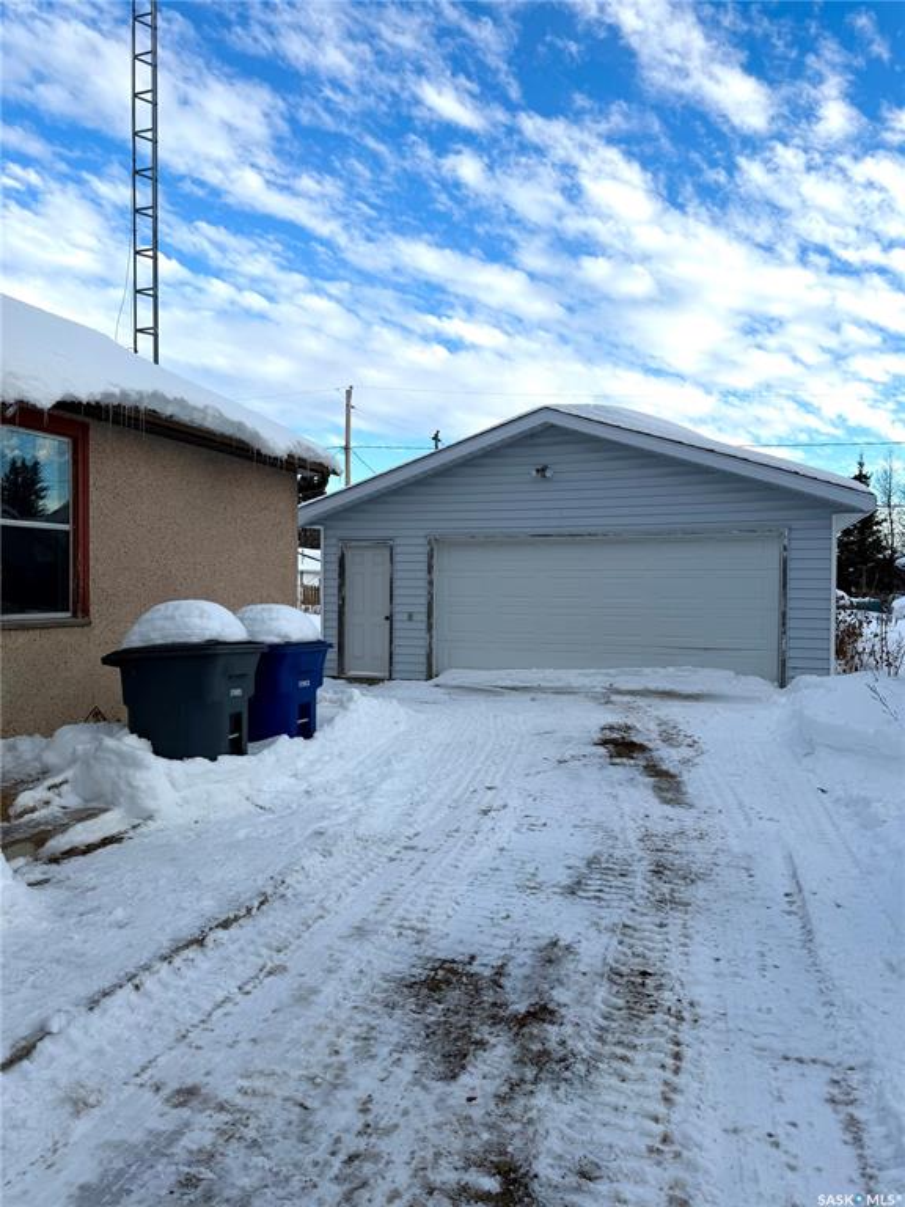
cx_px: 452
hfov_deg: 56.8
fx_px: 837
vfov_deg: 71.6
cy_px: 604
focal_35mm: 24
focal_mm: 6.76
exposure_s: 1/2445
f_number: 1.78
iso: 80
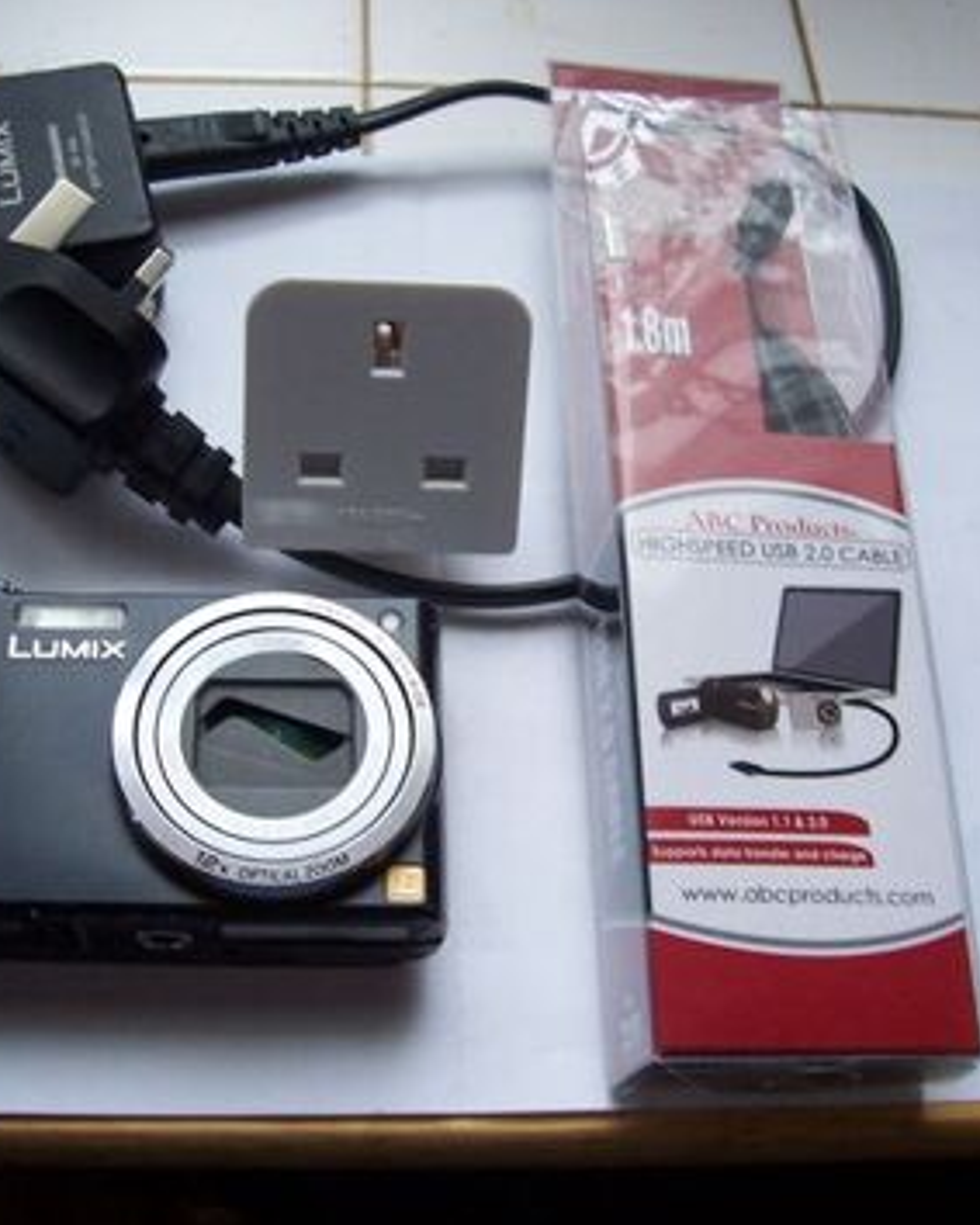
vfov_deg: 41.2
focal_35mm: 45
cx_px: 391
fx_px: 1632
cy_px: 612
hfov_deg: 33.3
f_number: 2.7
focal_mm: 5.6
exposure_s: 1/30
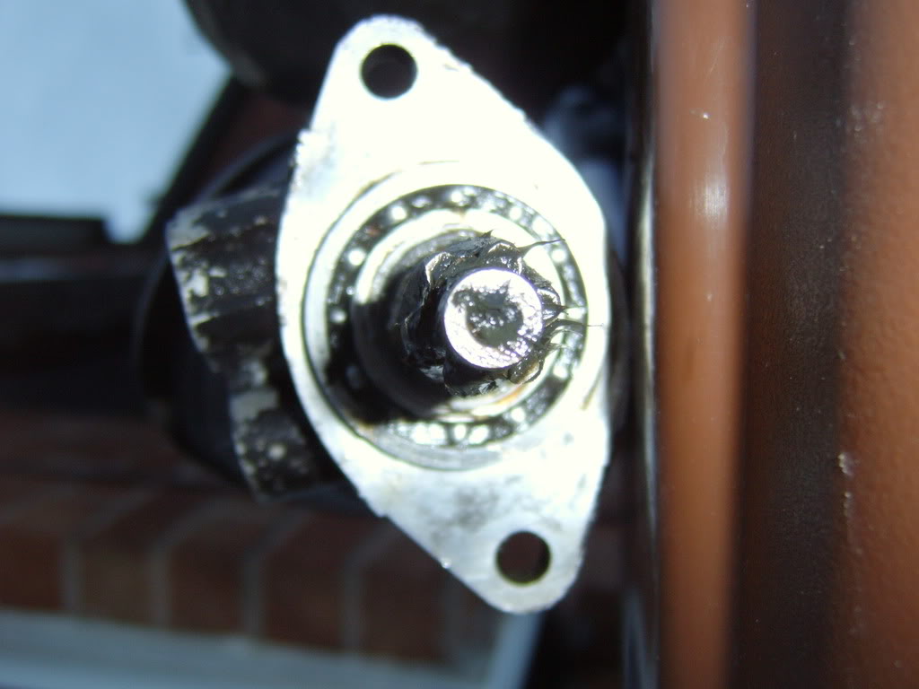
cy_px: 344
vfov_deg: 45.4
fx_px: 823
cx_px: 460
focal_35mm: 31
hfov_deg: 58.4
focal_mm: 8.13
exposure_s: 1/30
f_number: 2.7
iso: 141
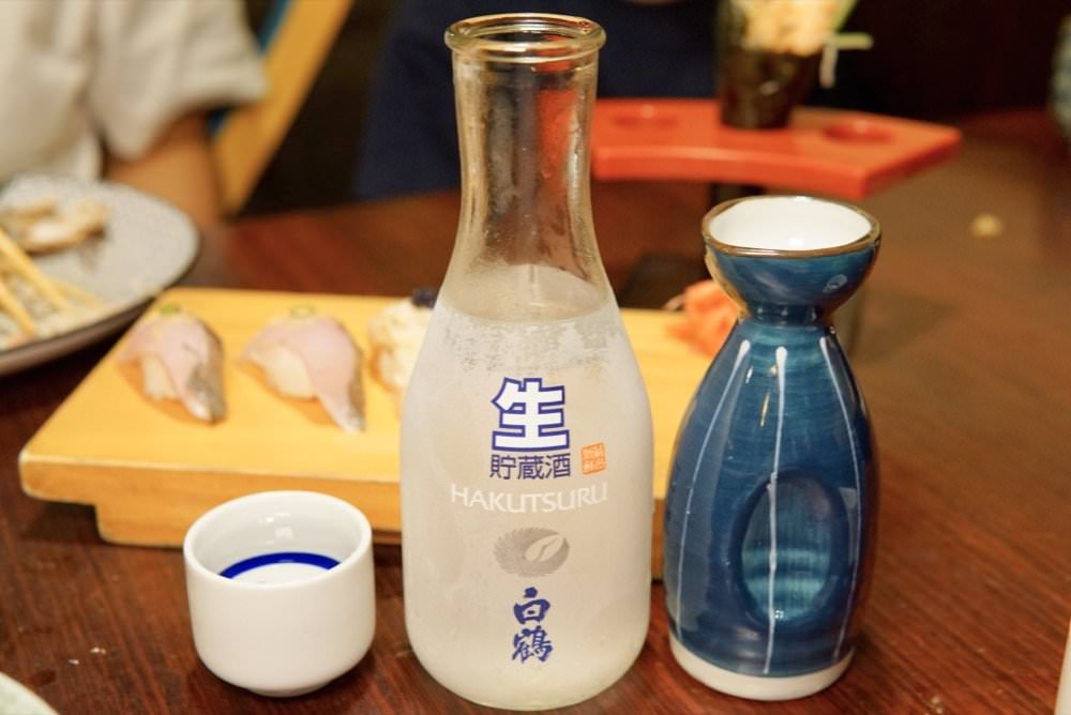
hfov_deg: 43.6
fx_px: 1339
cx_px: 536
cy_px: 358
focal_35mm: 45
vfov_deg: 29.9
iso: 1250
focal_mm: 30
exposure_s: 1/60
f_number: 4
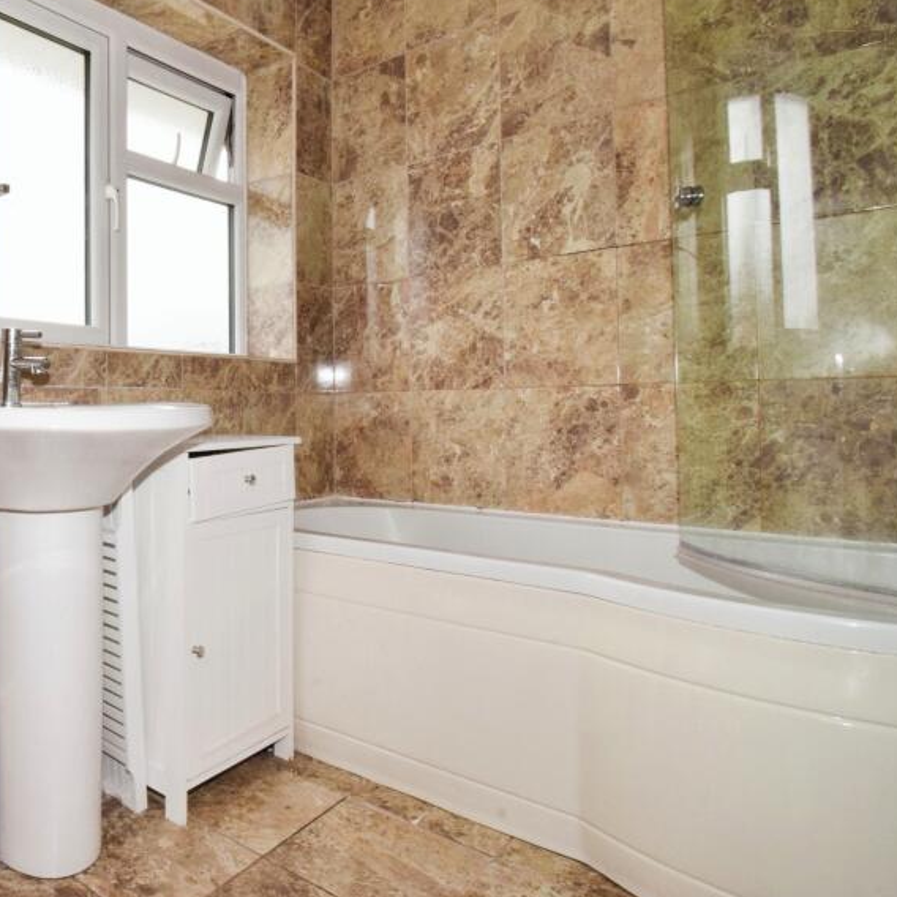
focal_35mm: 23
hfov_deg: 58.7
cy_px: 388
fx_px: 674
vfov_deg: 67.0
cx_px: 111
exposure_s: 1/60
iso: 1000
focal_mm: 10
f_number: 20
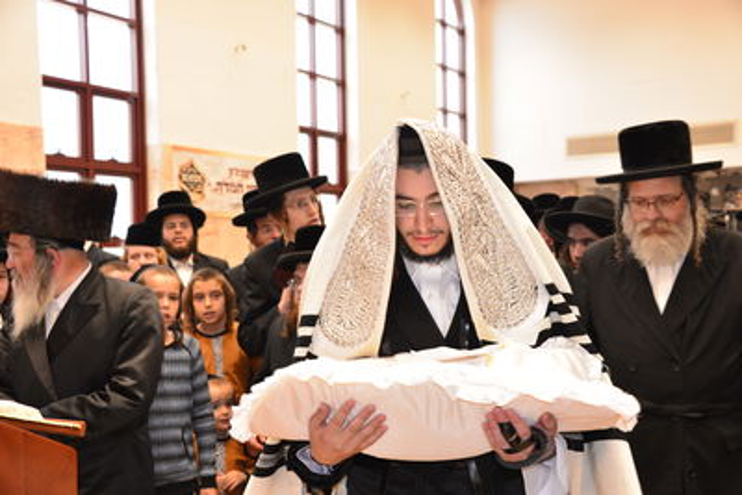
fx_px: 928
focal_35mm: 45
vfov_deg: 29.9
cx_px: 371
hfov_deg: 43.6
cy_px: 248
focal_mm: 45
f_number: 5.6
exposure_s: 1/100
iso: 2000
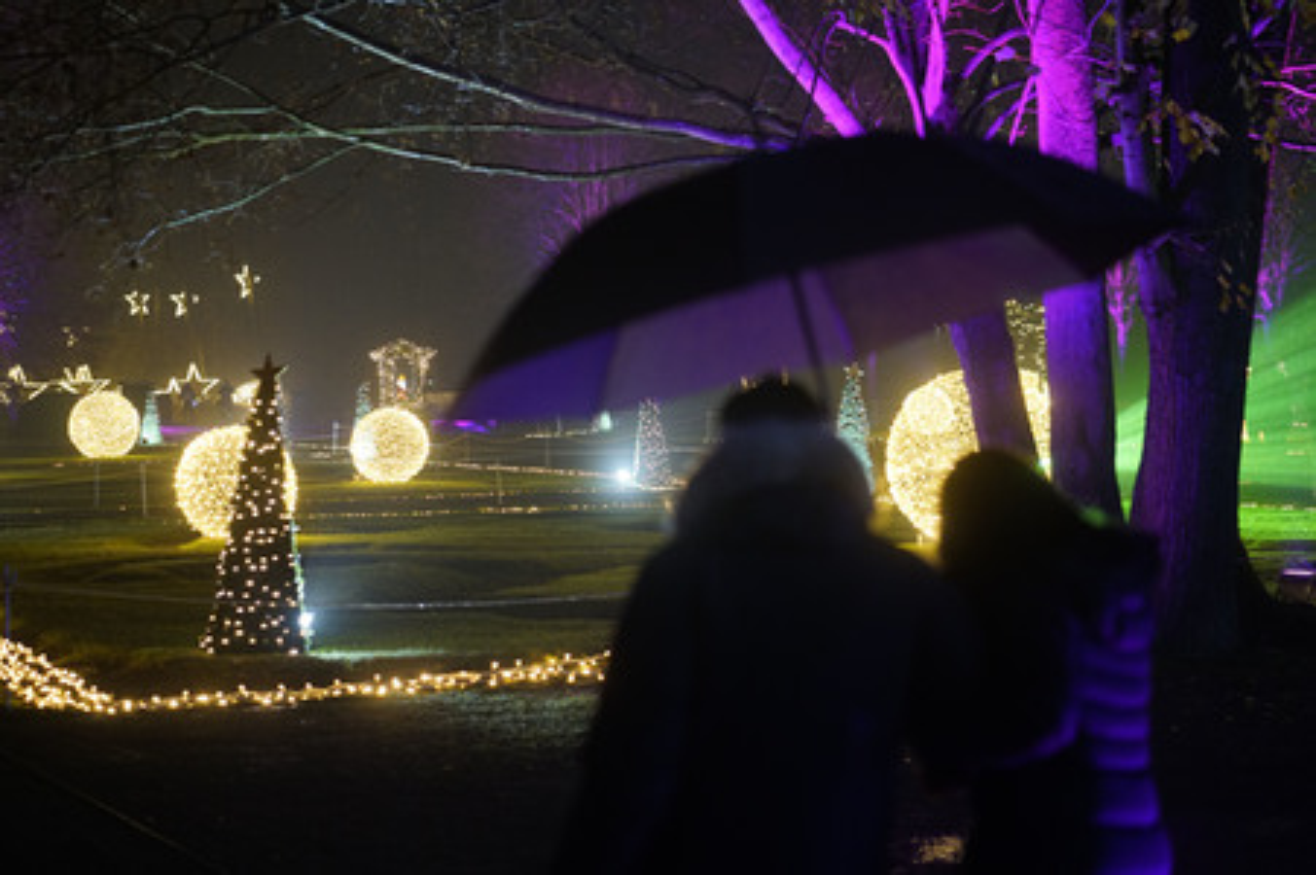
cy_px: 438
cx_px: 658
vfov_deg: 16.0
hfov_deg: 23.9
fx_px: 3105
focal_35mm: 85
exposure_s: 1/40
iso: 1600
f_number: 2.8
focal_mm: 85
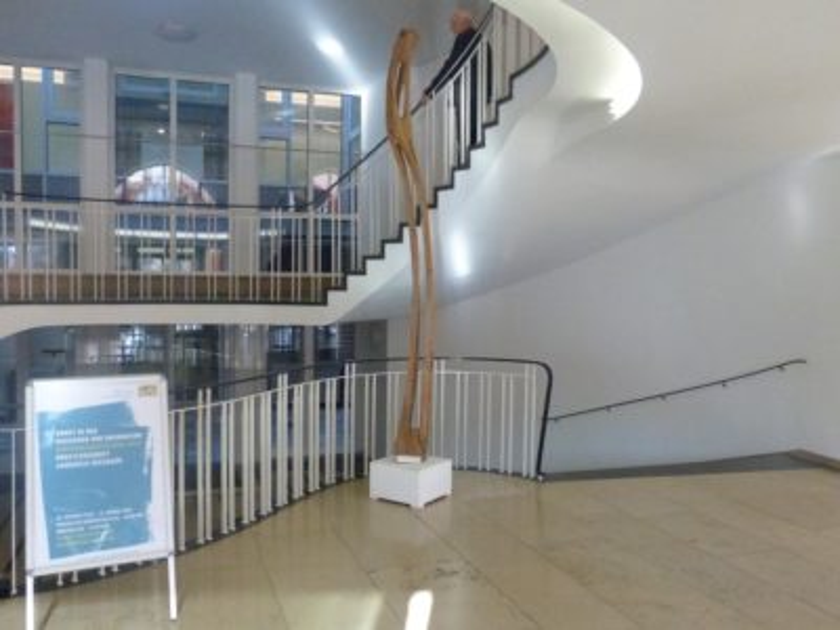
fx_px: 728
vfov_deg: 46.8
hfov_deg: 60.0
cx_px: 420
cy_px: 315
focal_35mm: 30
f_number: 3.2
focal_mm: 5.4
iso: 1600
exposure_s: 1/500
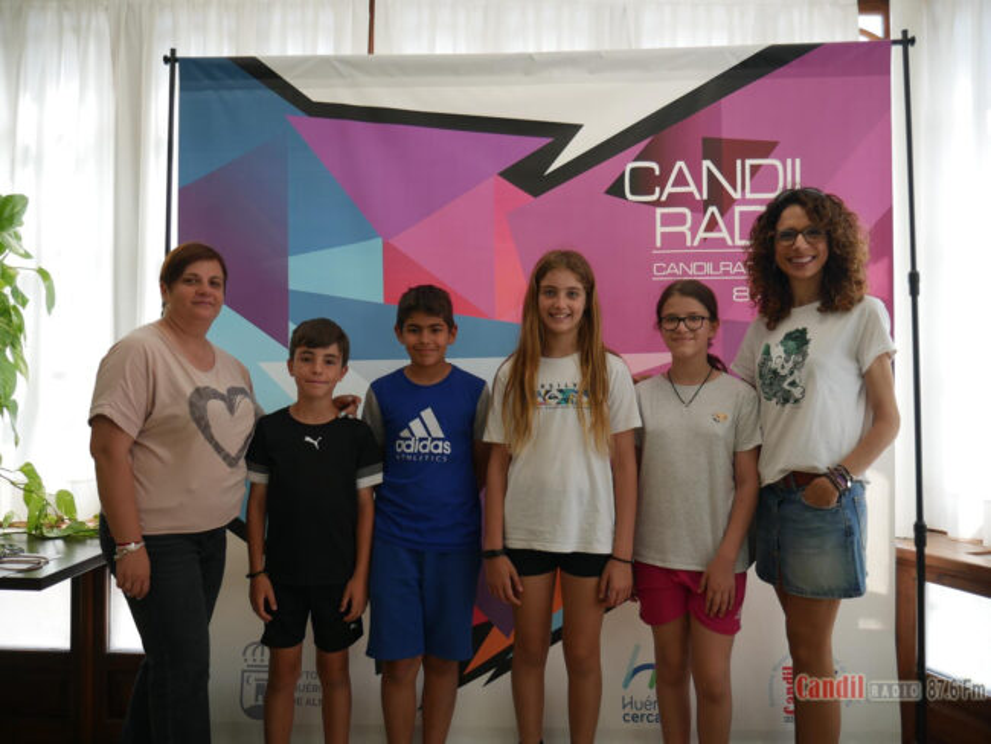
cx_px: 496
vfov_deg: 44.2
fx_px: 916
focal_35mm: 32
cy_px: 372
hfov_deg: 56.8
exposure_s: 1/160
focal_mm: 16
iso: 200
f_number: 3.6
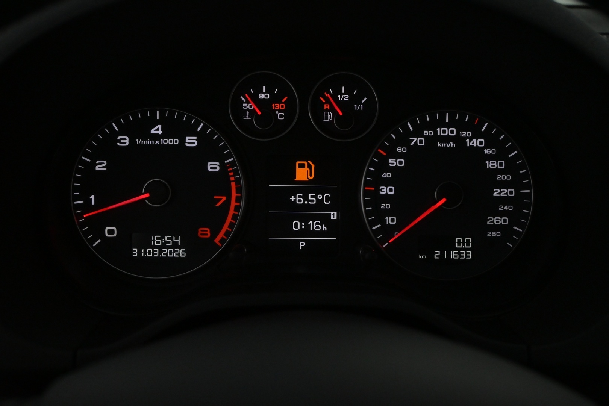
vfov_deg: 34.2
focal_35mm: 39
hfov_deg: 49.6
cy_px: 203
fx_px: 660
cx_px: 304
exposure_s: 1/160
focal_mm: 26
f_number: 6.3
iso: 2500
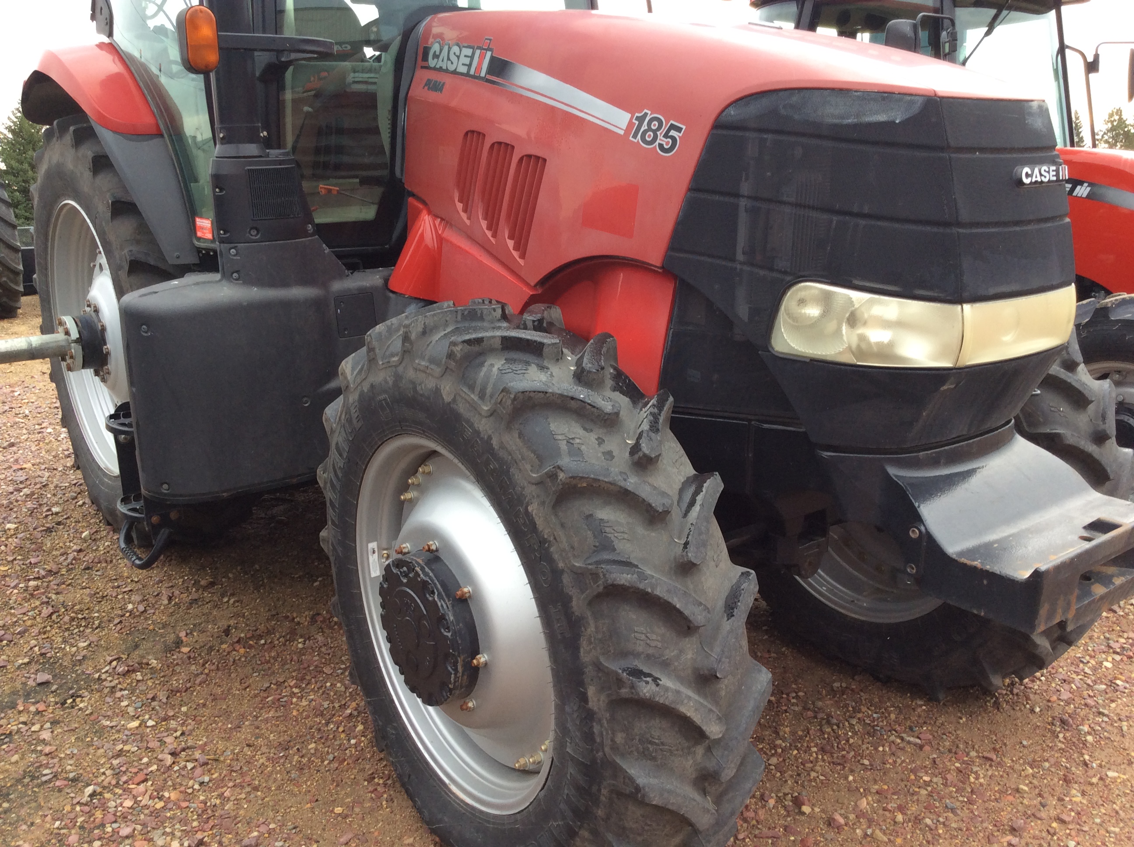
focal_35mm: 32
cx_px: 567
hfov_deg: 56.9
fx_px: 1047
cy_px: 424
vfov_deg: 44.1
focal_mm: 3.3
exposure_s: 1/206
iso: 32
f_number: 2.4
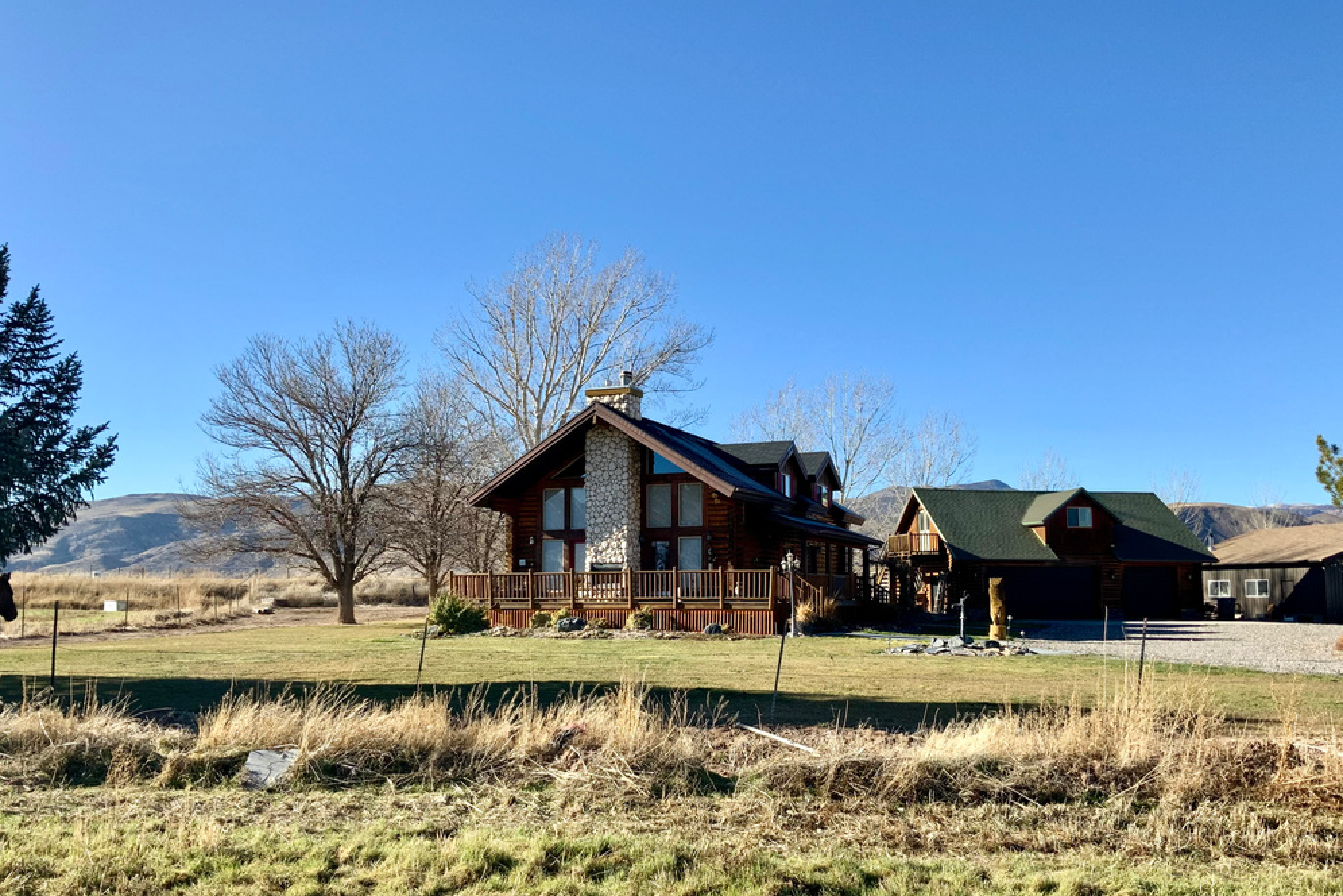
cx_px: 684
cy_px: 506
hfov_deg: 60.3
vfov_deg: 42.2
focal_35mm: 31
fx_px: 1156
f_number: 1.8
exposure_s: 1/1534
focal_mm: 3
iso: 16
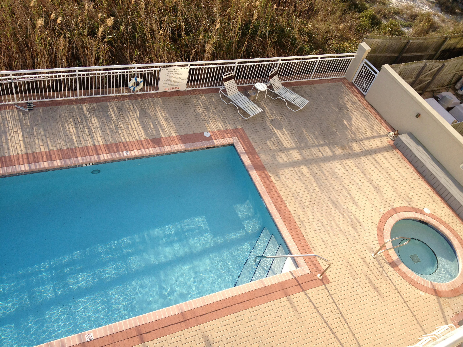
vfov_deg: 40.7
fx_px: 468
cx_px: 232
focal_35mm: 35
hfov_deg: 52.6
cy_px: 174
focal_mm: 4.28
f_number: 2.4
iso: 50
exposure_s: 1/778
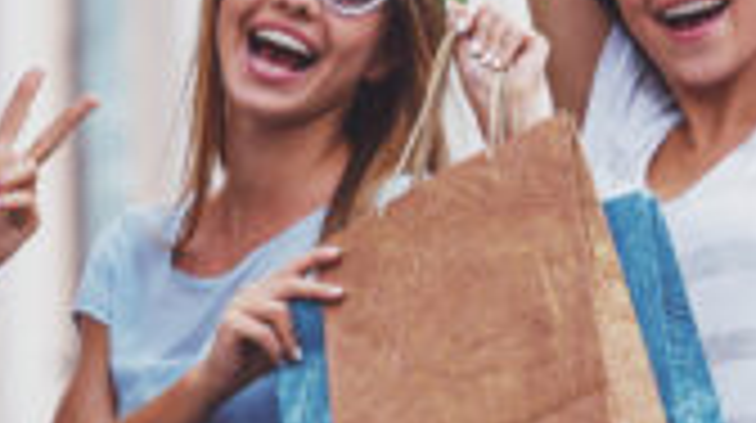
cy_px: 238
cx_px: 322
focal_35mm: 673
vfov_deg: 1.8
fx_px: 13474
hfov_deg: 3.2
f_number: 2.8
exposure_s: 1/640
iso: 160
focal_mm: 175
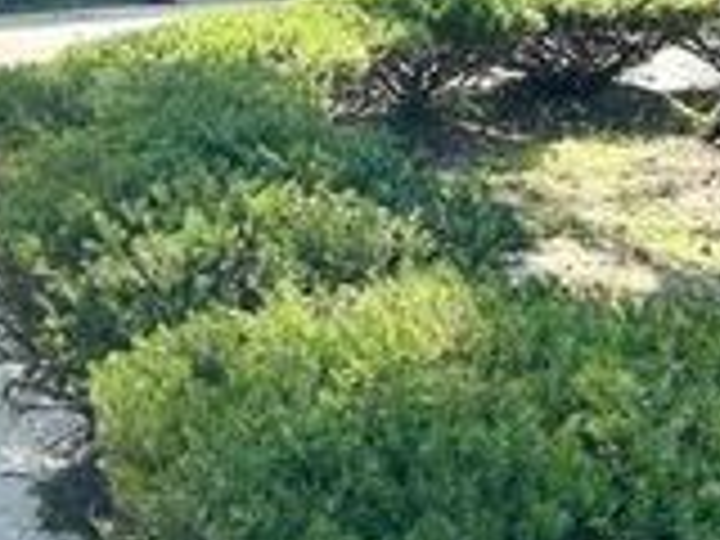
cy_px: -79
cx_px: 63
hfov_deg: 25.2
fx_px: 1560
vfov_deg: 18.7
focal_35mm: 75
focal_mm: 6.86
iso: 80
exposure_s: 1/3155
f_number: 1.78
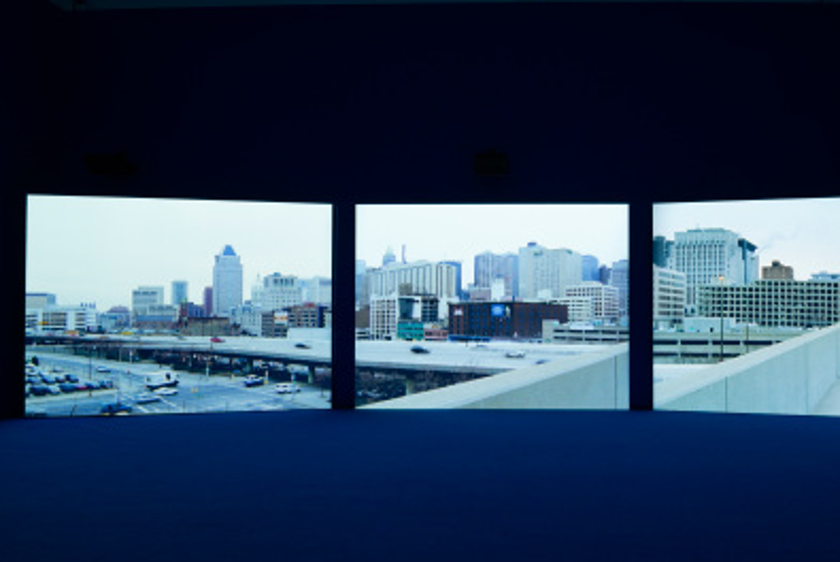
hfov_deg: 85.9
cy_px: 309
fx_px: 444
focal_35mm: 19
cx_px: 500
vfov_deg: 64.5
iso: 400
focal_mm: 15
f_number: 6.3
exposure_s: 1/20
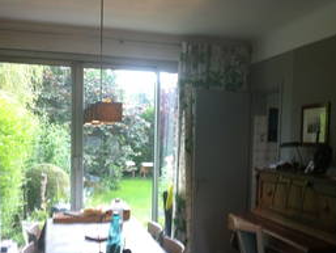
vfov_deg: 29.4
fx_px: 476
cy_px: 176
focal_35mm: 49
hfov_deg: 38.9
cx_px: 183
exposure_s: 1/15
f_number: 2.8
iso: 125
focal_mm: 3.85
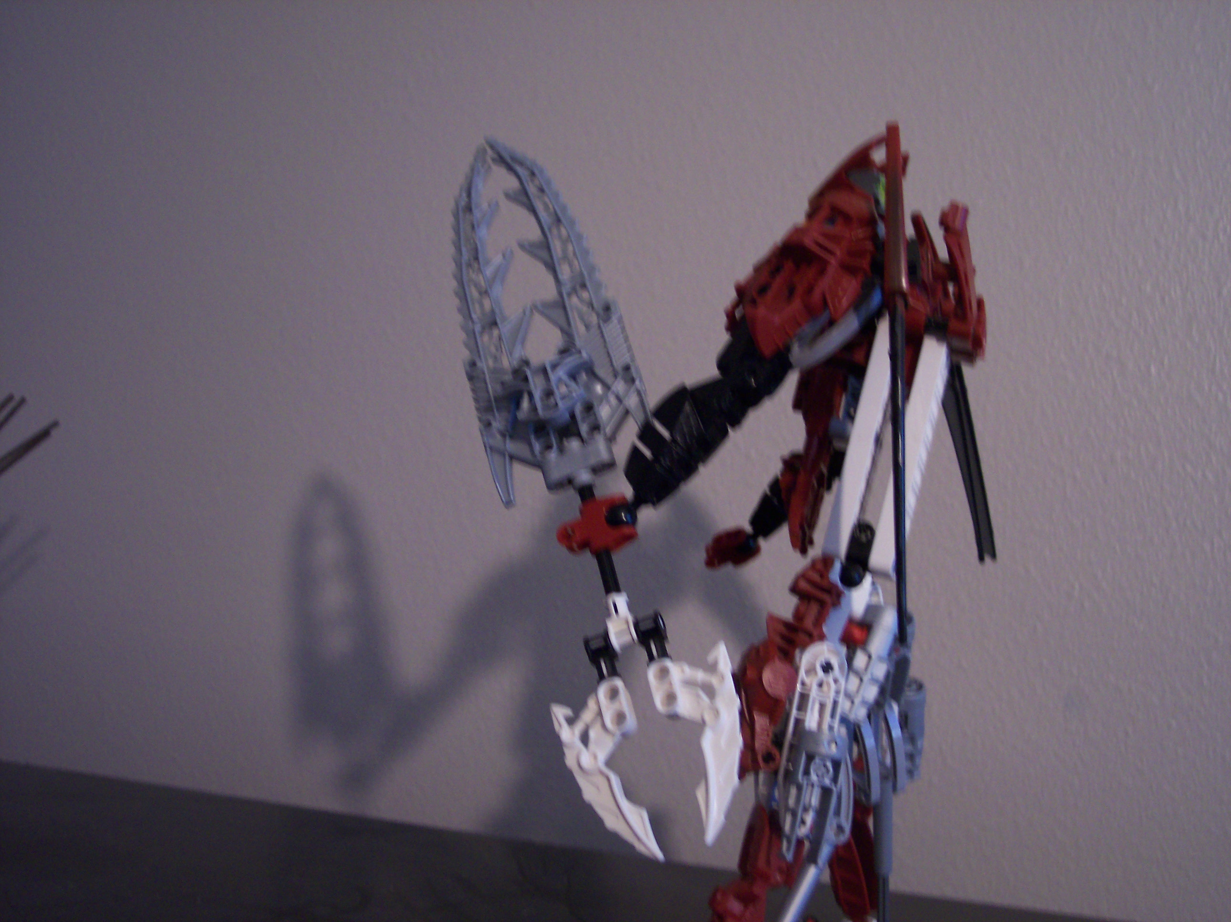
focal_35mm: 38
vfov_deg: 37.7
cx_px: 616
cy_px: 461
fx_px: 1351
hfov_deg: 49.0
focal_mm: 8
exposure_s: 1/8
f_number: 2.8
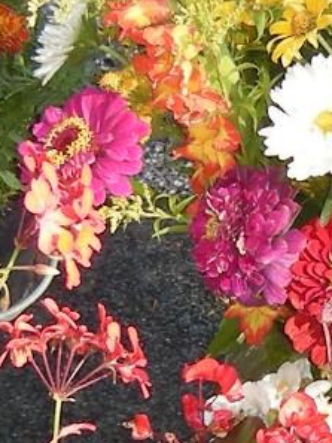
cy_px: 279
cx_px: 332
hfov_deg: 8.1
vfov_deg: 10.8
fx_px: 2339
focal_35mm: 183
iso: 64
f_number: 2.8
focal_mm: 4.7
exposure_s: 1/65.1
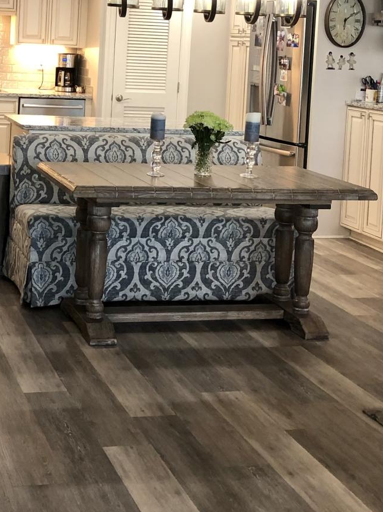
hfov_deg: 22.3
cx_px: 81
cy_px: 98
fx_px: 959
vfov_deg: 29.1
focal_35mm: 65
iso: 40
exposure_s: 1/17
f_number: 1.8
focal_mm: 3.99
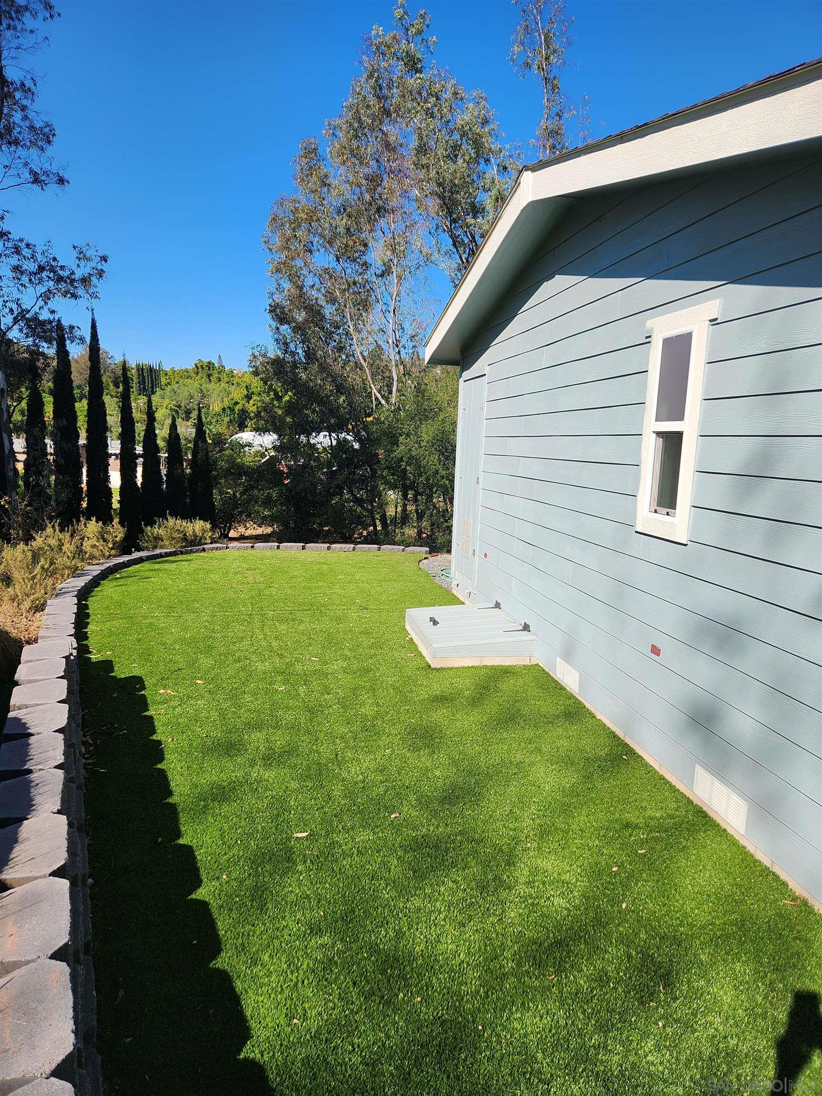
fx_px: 728
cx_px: 411
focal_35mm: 23
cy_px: 548
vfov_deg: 73.9
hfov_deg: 58.9
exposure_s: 1/1425
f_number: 1.8
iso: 20
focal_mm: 5.4
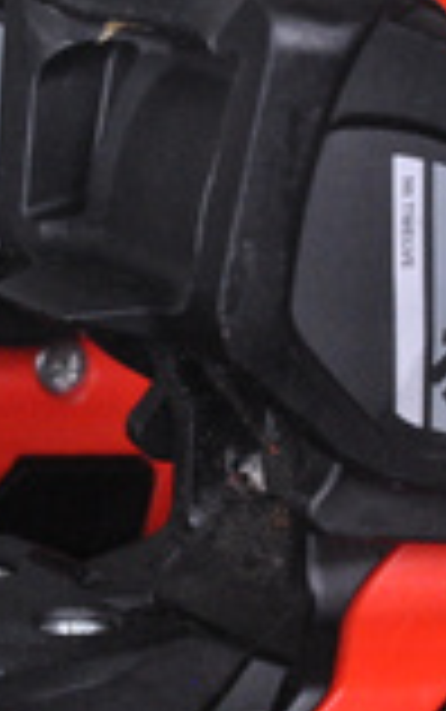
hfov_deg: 4.9
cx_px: 117
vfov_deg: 7.8
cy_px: 443
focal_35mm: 269
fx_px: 5222
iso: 3200
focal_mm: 62
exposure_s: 1/125
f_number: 9.5
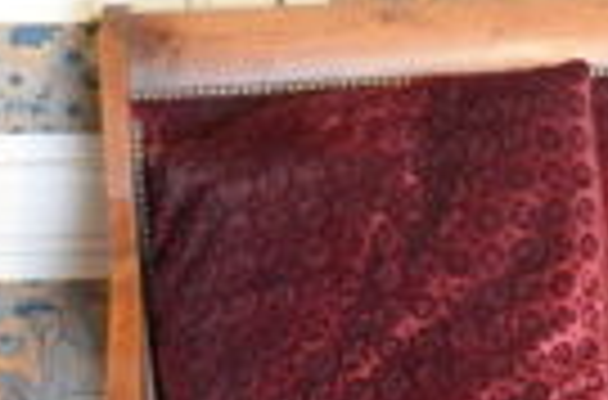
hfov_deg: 19.6
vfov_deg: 13.8
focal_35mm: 96
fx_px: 1616
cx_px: 793
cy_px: 449
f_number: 3.5
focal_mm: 18
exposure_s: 1/8
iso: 3200
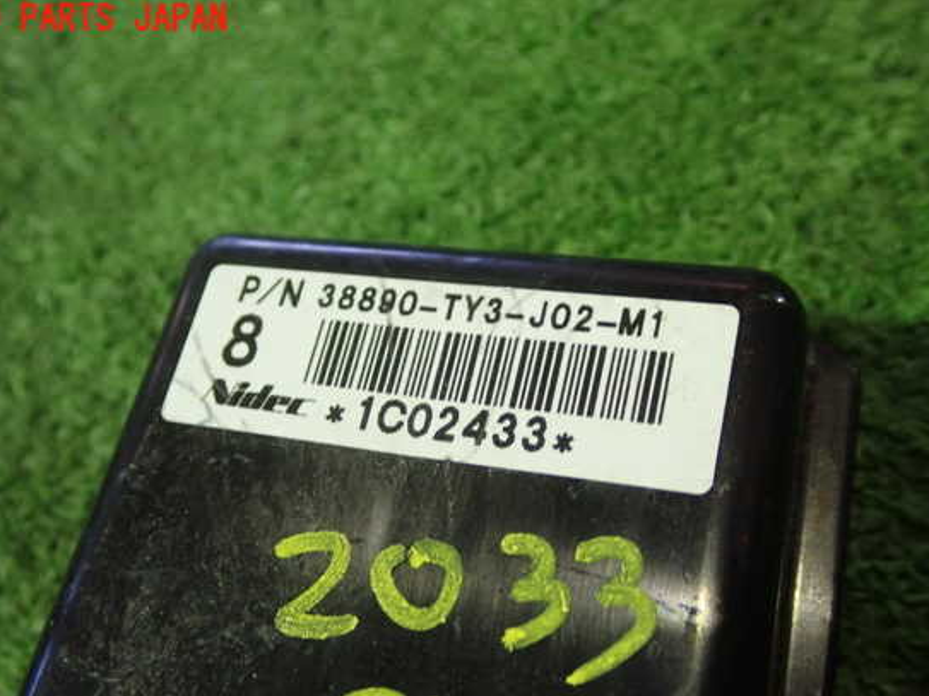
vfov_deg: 34.3
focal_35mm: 42
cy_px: 383
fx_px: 1127
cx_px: 429
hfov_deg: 44.8
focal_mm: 6.83
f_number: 2.7
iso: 640
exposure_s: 1/40
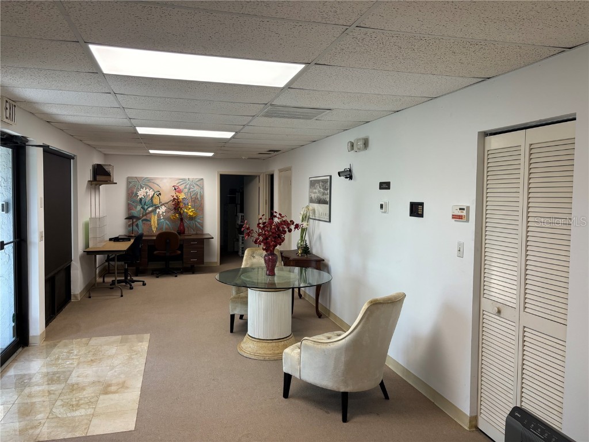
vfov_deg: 53.1
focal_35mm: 26
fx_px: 442
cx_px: 294
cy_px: 221
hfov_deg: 67.3
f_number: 1.6
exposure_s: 1/120
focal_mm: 5.96
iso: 80
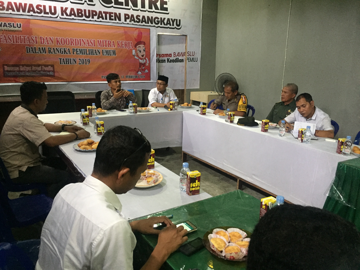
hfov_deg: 61.7
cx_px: 180
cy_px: 135
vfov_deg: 48.2
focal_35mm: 29
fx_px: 302
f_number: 2.2
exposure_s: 1/17
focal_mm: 4.15
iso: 320
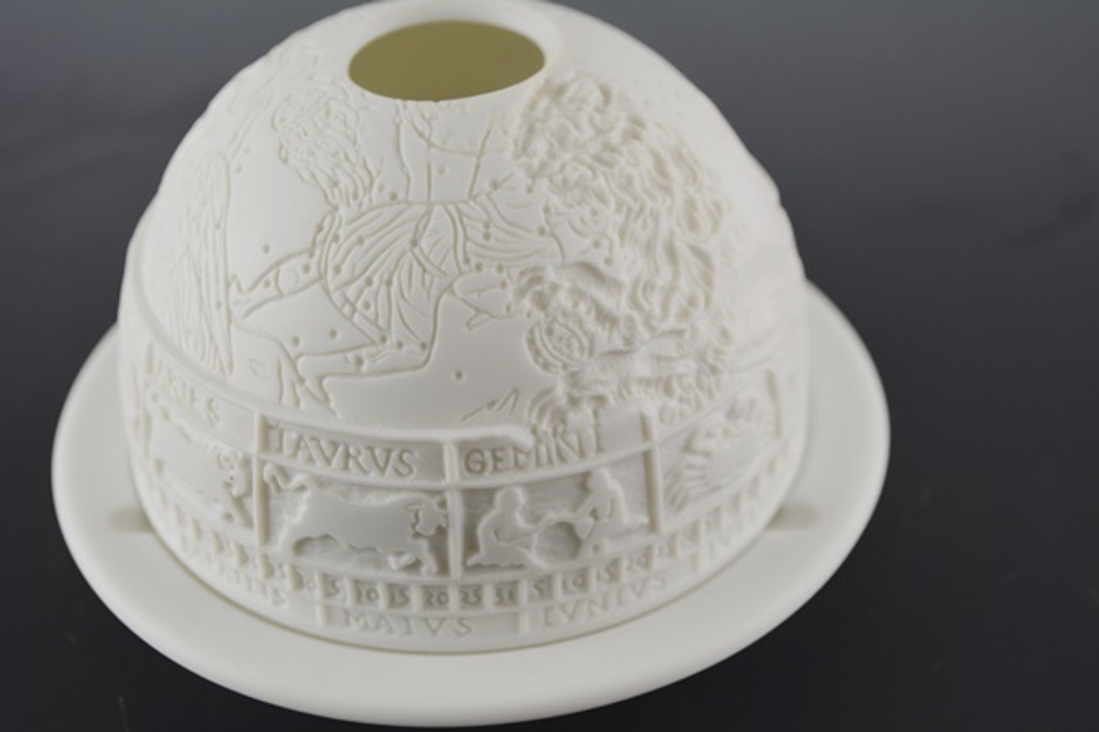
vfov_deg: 25.1
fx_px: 1648
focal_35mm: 54
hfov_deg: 36.9
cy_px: 366
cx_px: 550
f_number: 5.6
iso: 200
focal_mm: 36
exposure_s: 1/125
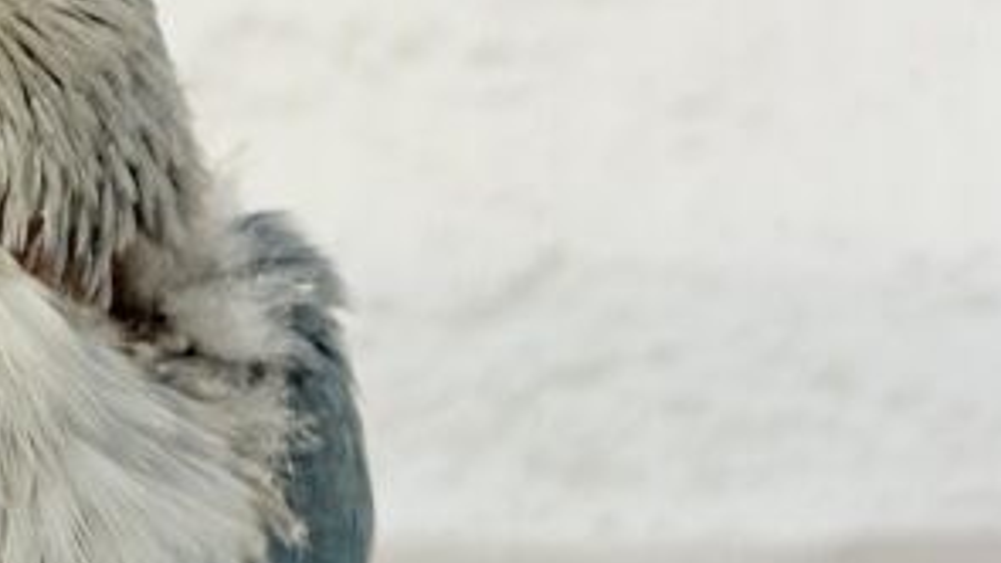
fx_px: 3265
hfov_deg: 17.0
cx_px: -41
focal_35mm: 123
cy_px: 75
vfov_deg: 9.8
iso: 40
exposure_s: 1/50
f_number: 1.6
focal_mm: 5.96
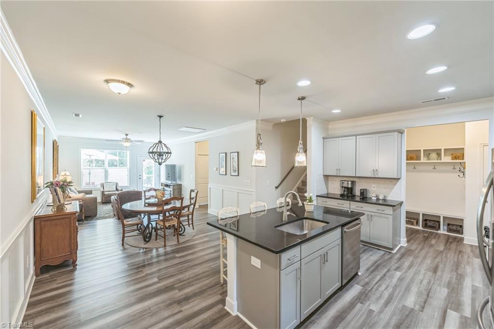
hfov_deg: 104.3
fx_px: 192
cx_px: 247
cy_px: 164
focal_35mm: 14
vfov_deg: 81.1
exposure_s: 1/60
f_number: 4
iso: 400
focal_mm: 14
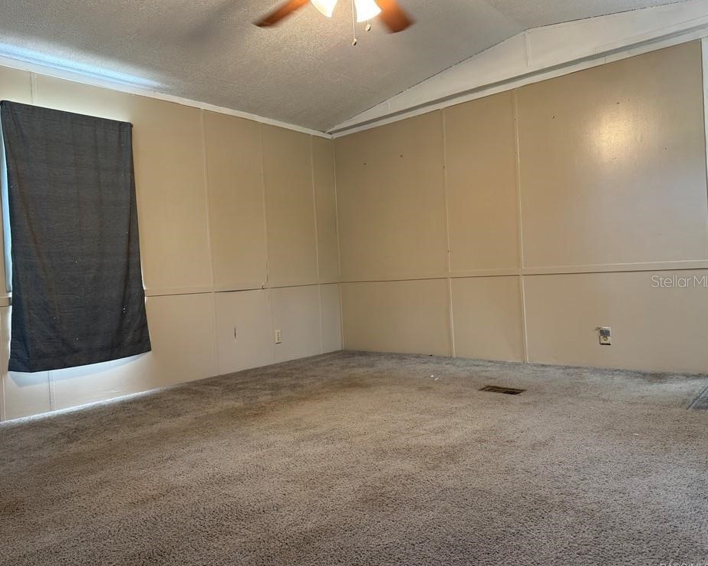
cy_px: 281
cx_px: 331
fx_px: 545
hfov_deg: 66.0
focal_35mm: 26
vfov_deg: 54.9
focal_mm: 6.76
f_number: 1.78
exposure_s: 1/60
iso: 200
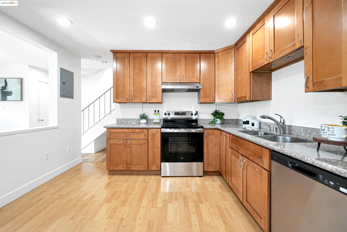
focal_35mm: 15
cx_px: 174
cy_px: 116
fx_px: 145
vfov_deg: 77.3
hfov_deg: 100.4
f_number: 4
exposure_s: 1/125
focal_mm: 10
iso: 1000
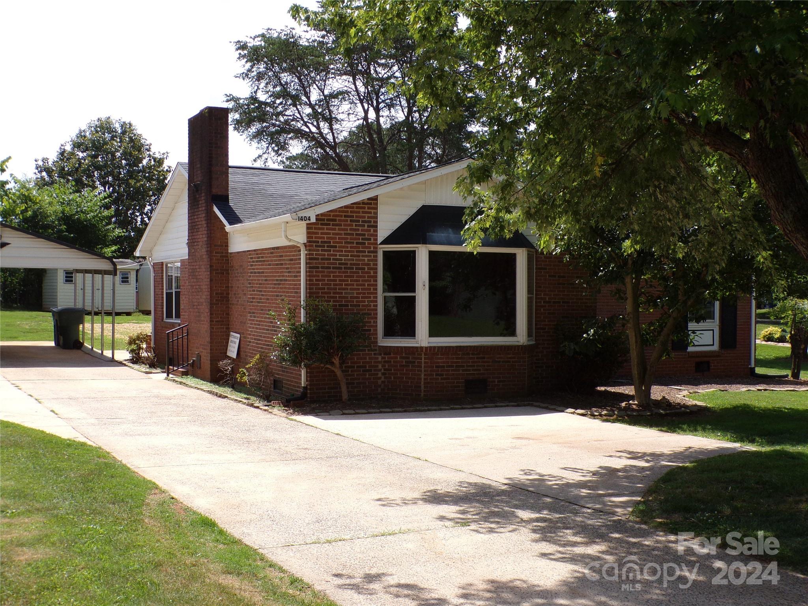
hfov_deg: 44.8
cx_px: 404
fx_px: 980
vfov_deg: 34.3
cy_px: 303
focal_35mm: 42
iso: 80
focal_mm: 7.6
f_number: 4.9
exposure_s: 1/400
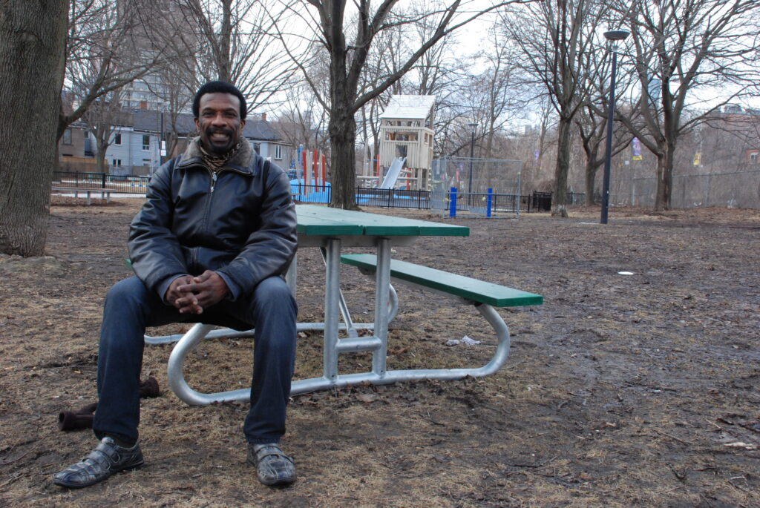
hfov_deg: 53.1
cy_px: 254
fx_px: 761
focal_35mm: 36
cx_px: 380
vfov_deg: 37.0
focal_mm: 24
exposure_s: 1/160
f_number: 11
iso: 800
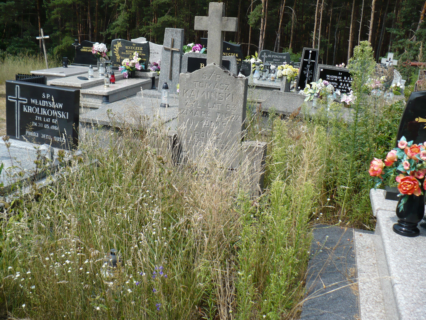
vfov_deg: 38.7
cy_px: 160
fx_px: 455
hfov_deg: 50.1
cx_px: 213
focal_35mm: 37
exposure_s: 1/1000
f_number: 2.8
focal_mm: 6.1
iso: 100
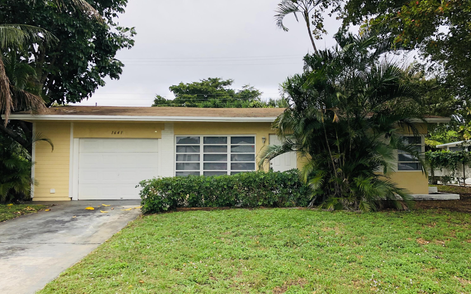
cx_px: 238
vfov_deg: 41.8
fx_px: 385
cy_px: 148
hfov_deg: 62.9
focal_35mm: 30
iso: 20
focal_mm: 4
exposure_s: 1/496
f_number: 1.8
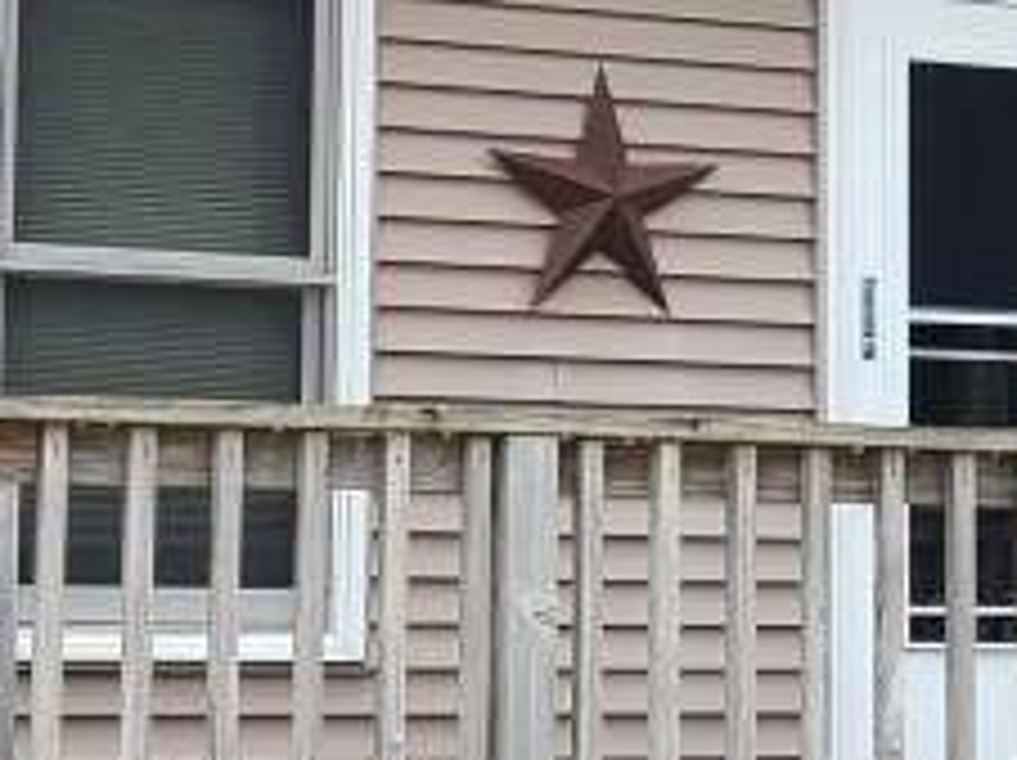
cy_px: 324
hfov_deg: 16.7
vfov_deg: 12.5
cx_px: 432
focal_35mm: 118
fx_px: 3463
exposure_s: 1/1179
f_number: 1.8
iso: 40
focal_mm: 5.4
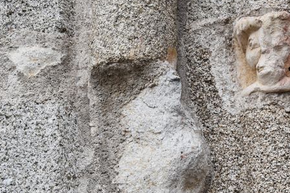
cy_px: 116
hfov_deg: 25.9
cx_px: 66
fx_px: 620
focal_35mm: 77
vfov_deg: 17.7
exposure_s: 1/125
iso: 400
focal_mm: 22
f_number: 5.6
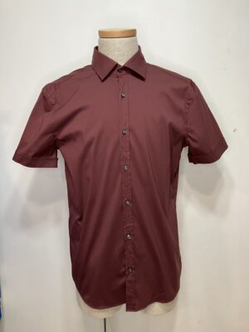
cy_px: 166
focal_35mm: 28
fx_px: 269
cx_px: 124
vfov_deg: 63.4
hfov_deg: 49.7
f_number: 1.8
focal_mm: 3.99
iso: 80
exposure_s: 1/50
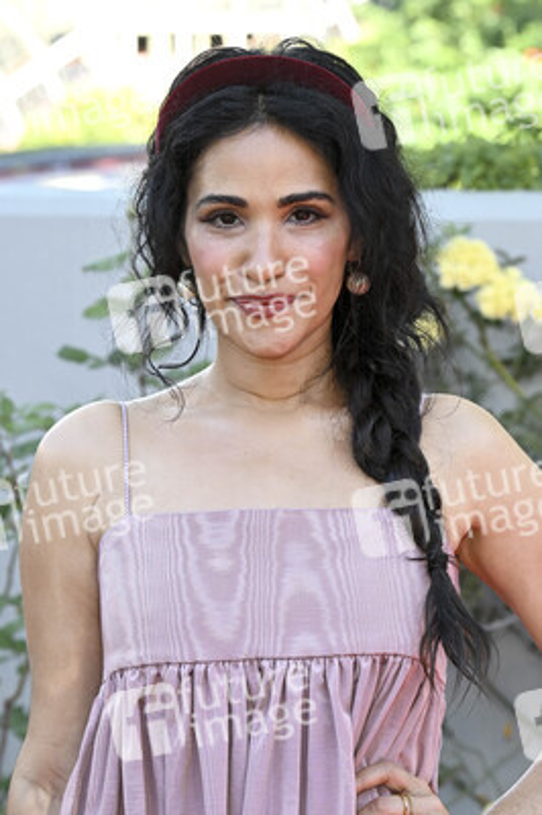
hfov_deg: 11.0
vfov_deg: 16.5
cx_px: 271
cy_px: 408
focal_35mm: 124
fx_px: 2805
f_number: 5.6
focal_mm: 83
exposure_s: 1/320
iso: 640
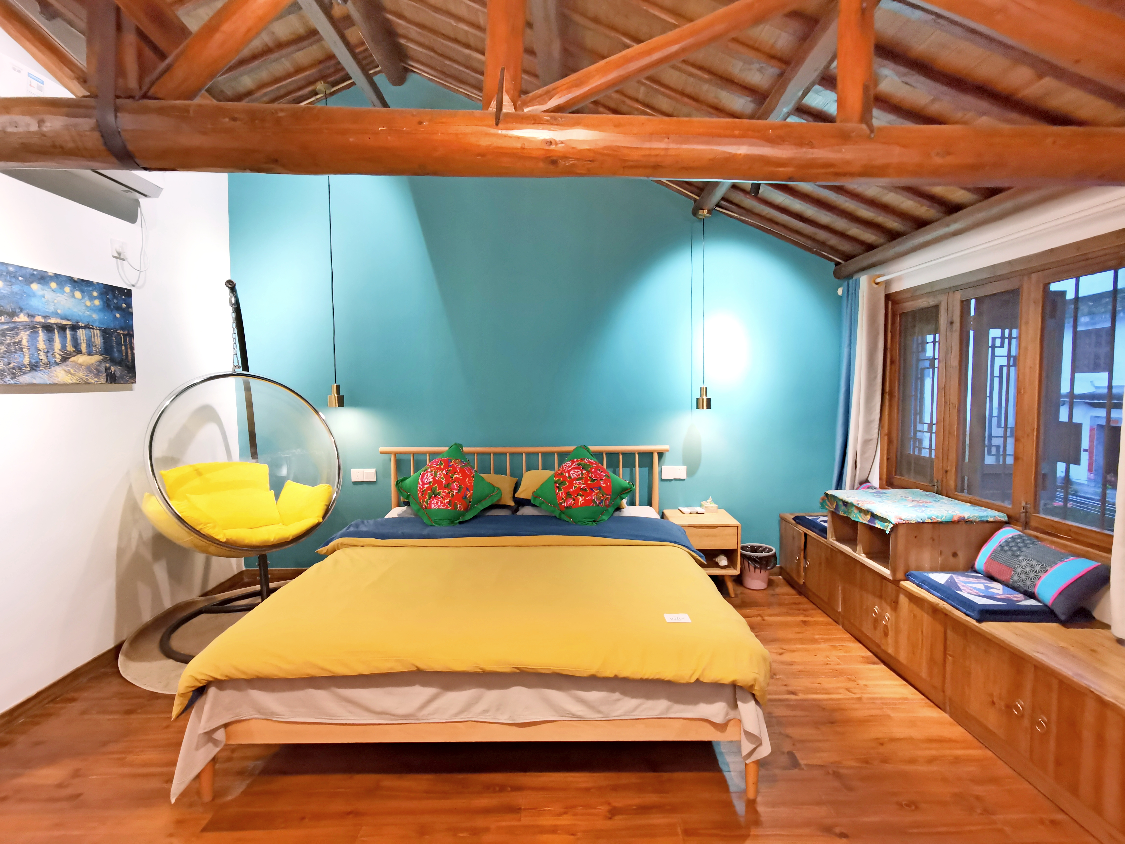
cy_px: 422
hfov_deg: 91.0
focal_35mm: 17
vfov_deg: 74.7
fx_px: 552
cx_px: 562
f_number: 2.2
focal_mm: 2.26
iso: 500
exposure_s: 1/25
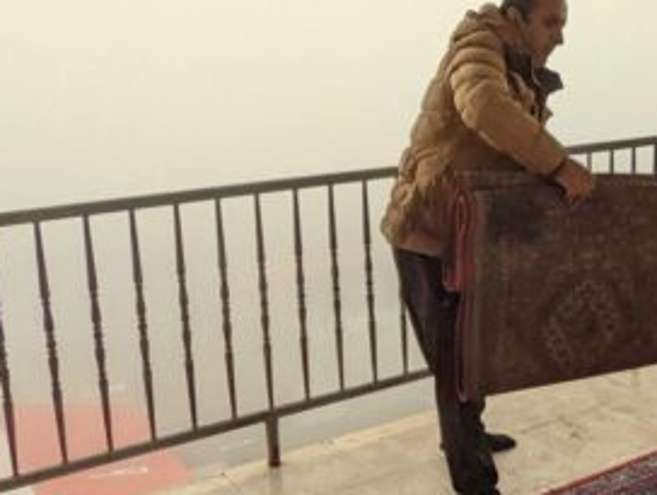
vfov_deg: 30.8
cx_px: 514
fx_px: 894
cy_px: 179
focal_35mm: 47
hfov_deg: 39.0
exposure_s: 1/68.9
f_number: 2.2
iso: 331
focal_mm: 2.35
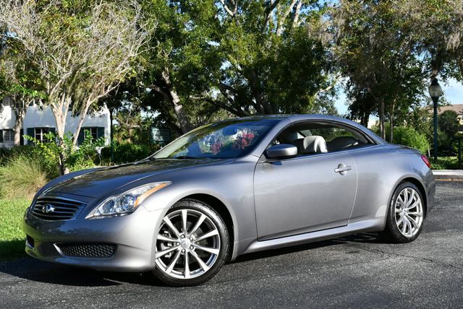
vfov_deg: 27.0
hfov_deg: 39.6
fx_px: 644
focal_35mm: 50
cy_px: 154
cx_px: 232
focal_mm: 25
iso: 125
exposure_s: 1/250
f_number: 8
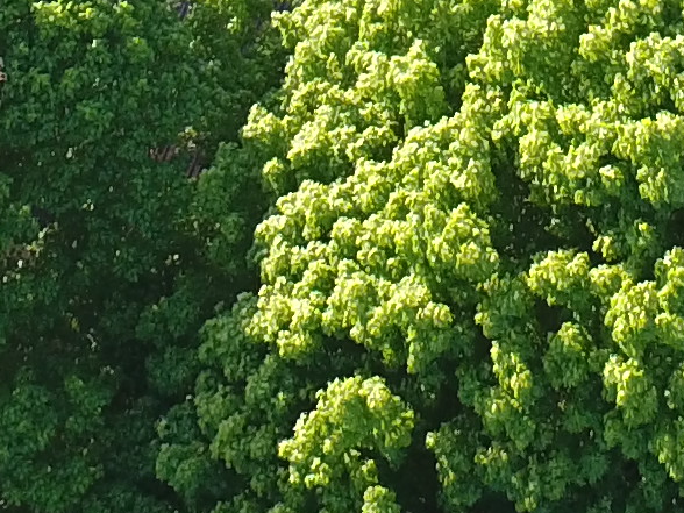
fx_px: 2687
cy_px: -1029
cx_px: 512
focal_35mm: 136
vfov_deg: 8.9
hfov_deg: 14.4
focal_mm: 3.61
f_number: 2.8
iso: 100
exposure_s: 1/144
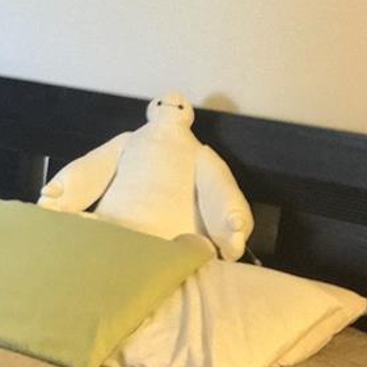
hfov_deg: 15.1
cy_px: 202
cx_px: -111
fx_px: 1319
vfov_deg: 15.8
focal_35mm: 110
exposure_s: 1/15
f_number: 2.2
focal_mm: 4.15
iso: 320
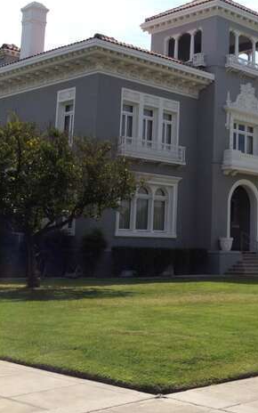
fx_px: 720
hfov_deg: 20.0
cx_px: 225
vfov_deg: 31.8
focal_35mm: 64
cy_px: 147
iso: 64
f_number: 2.4
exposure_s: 1/2632
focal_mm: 4.28
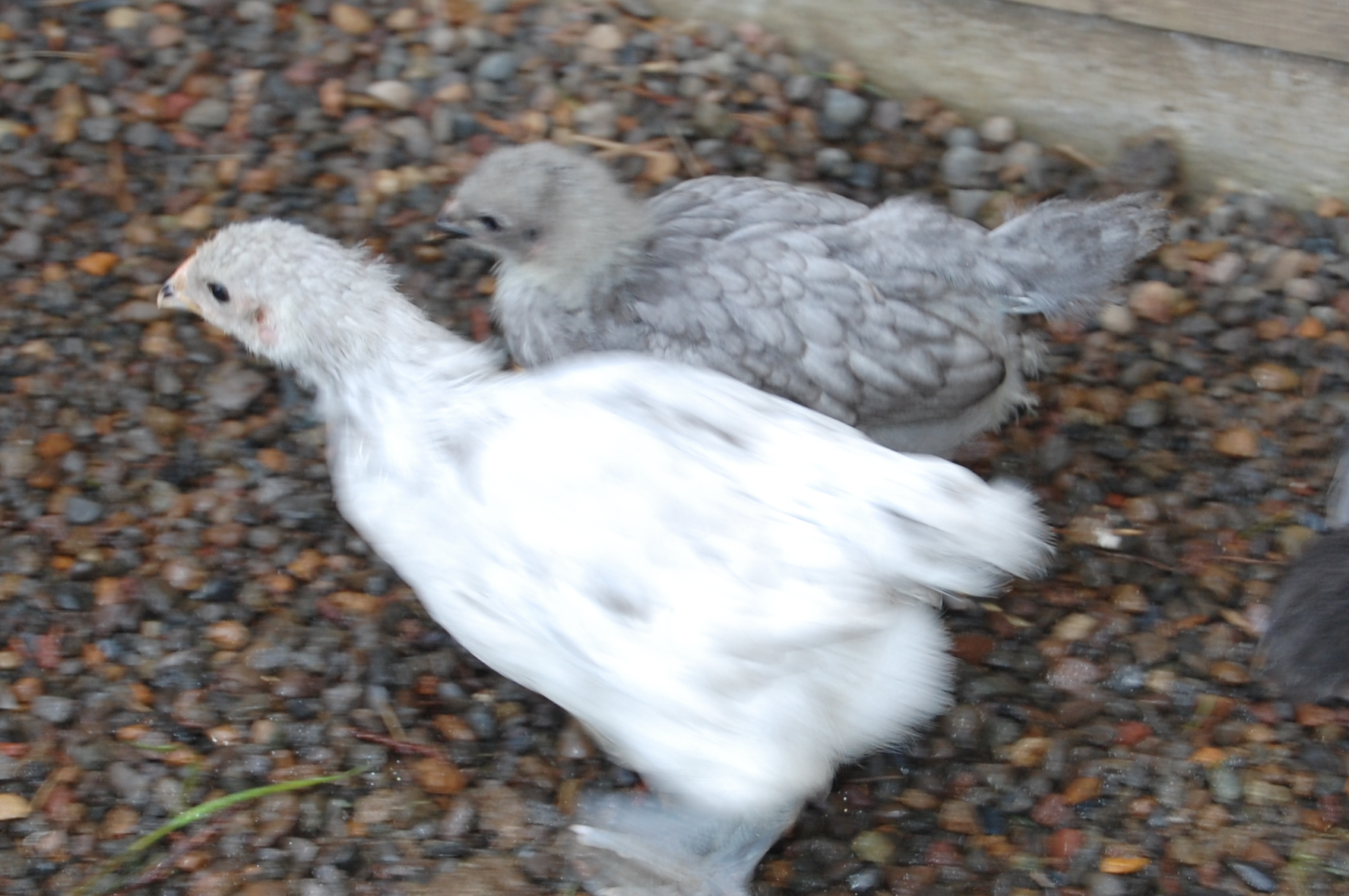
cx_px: 715
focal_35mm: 140
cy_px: 506
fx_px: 5235
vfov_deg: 9.8
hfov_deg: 14.7
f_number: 5.6
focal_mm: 55
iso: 400
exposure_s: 1/80
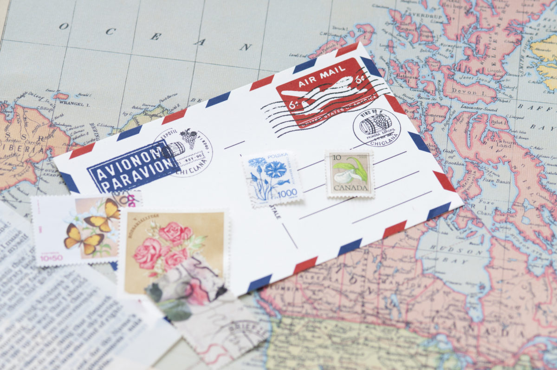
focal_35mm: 158
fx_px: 2434
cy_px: 185
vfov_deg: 8.7
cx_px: 278
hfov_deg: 13.1
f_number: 5
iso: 200
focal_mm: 105
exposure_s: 1/160
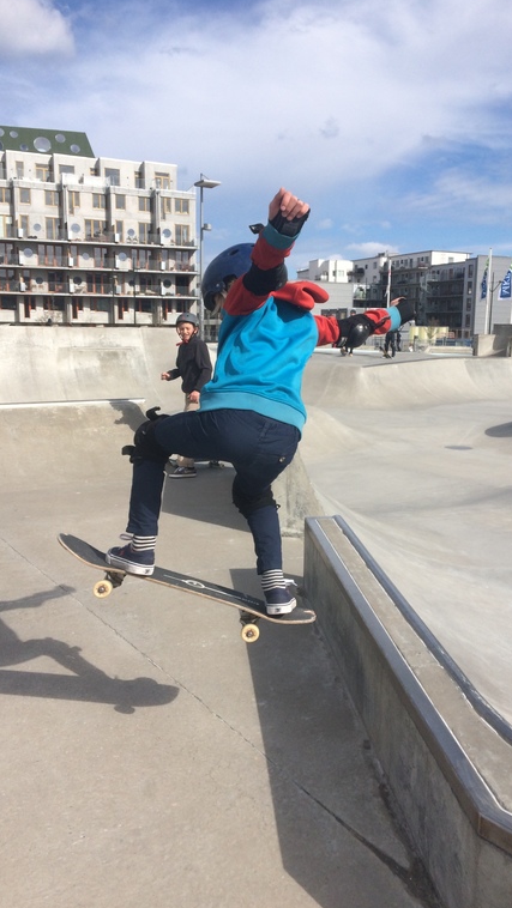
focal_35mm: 32
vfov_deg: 61.0
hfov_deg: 36.7
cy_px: 454
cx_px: 278
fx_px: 771
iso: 32
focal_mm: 4.15
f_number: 2.2
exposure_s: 1/2933
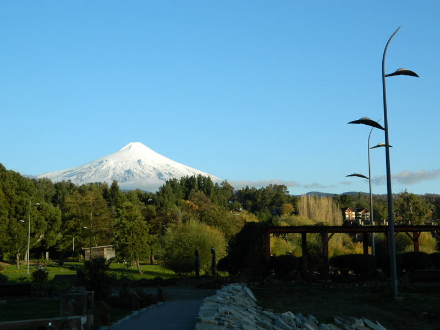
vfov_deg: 25.7
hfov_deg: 33.8
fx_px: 725
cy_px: 165
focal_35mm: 57
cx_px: 220
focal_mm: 10.2
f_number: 3.8
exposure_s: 1/400
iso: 80
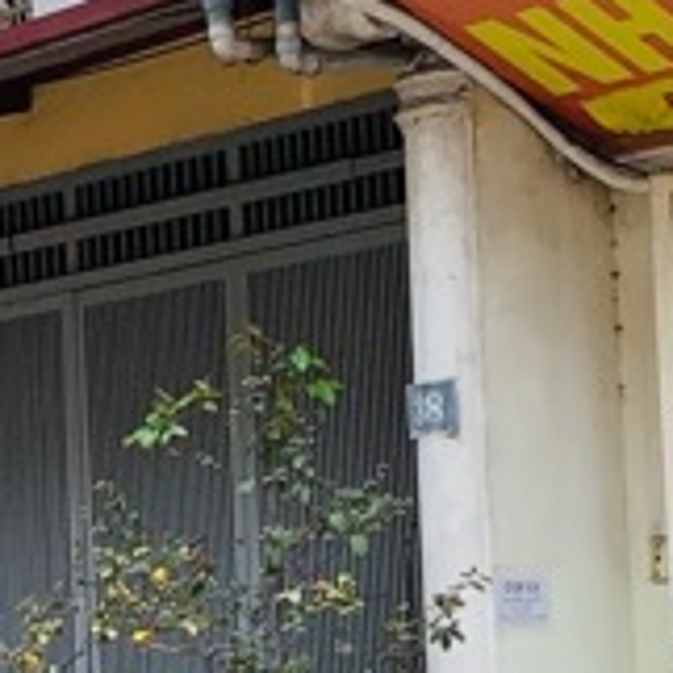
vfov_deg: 11.8
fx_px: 3211
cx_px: -343
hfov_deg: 11.5
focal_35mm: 146
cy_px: 732
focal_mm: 4.25
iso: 25
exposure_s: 1/856
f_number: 1.8
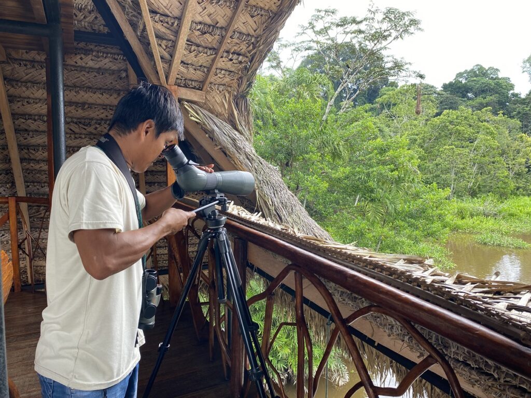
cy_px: 199
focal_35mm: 26
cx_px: 266
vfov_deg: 53.1
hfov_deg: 67.3
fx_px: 399
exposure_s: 1/122
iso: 32
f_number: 1.8
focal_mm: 4.25
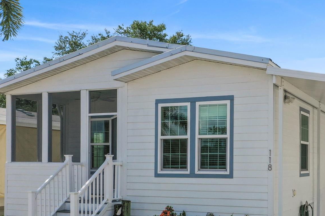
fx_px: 451
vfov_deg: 26.5
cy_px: 169
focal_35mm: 50
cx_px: 238
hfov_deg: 38.7
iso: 100
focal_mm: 10.26
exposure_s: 1/640
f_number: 6.3
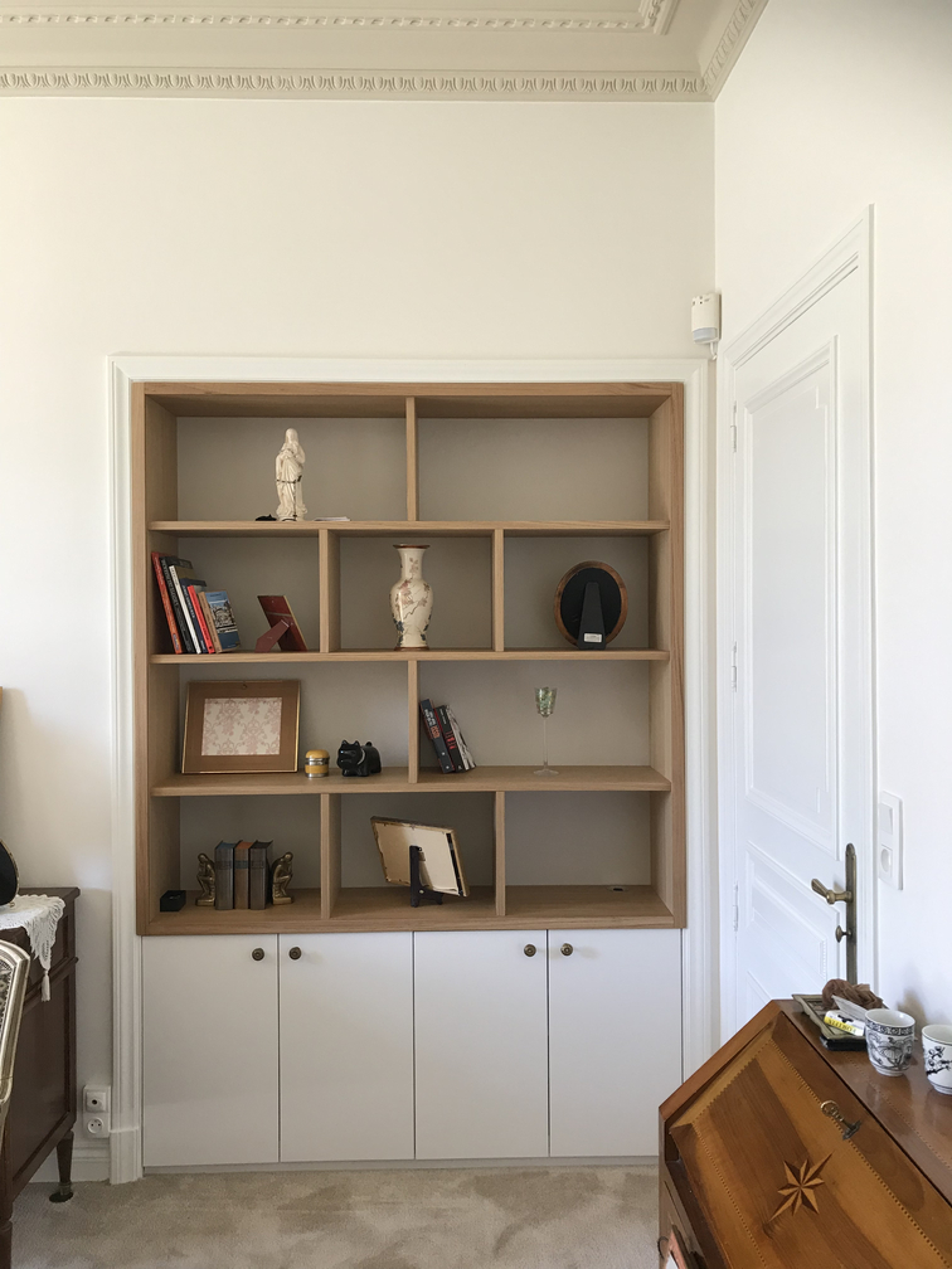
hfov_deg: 49.7
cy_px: 634
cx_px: 476
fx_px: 1027
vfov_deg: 63.4
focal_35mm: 28
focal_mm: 3.99
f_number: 1.8
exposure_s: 1/33
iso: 20
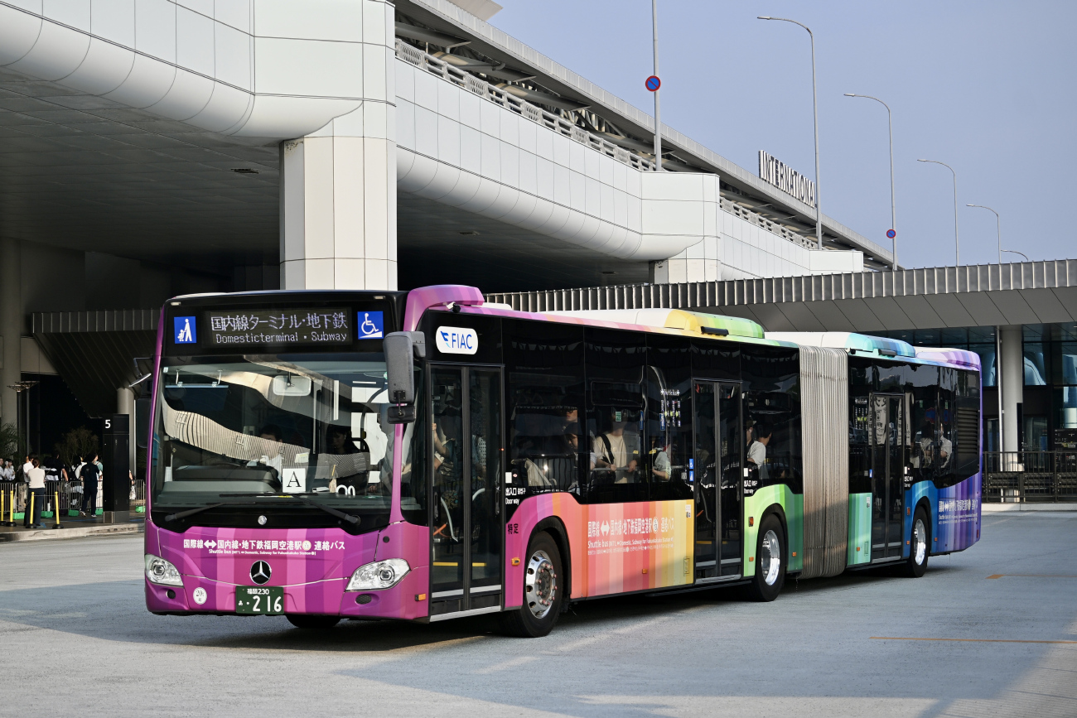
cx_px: 538
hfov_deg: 27.0
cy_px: 359
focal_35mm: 75
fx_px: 2244
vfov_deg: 18.2
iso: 100
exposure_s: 1/640
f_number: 5
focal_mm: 50
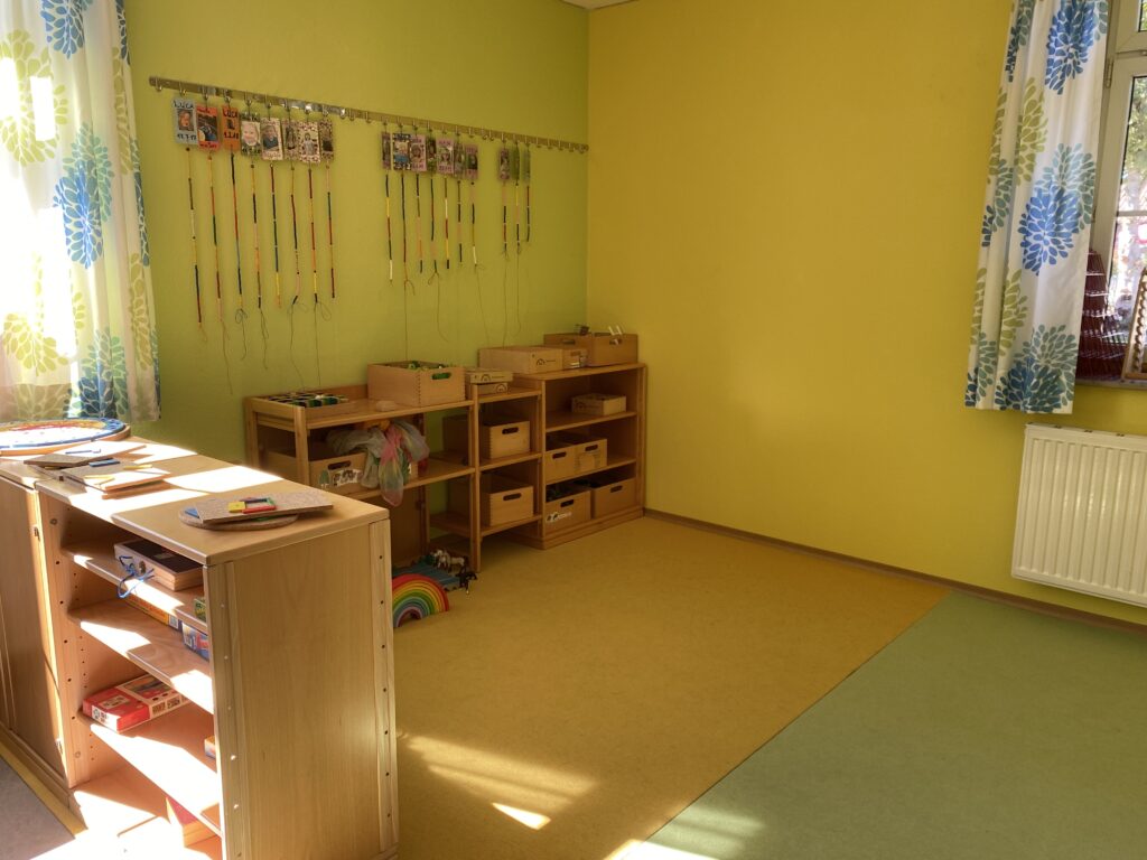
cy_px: 430
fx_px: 862
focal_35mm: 26
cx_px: 574
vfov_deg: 53.1
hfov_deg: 67.3
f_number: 1.8
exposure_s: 1/122
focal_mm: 4.25
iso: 80
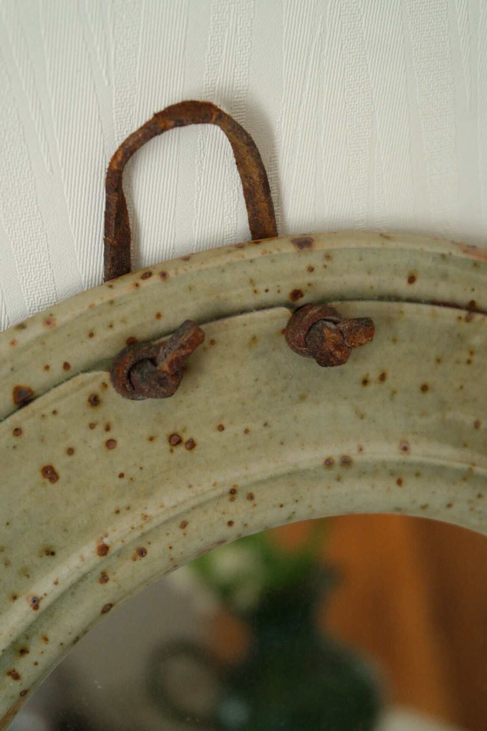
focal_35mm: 77
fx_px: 1562
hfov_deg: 17.7
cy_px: 366
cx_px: 244
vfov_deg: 26.3
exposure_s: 1/30
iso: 800
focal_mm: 50
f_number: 5.6
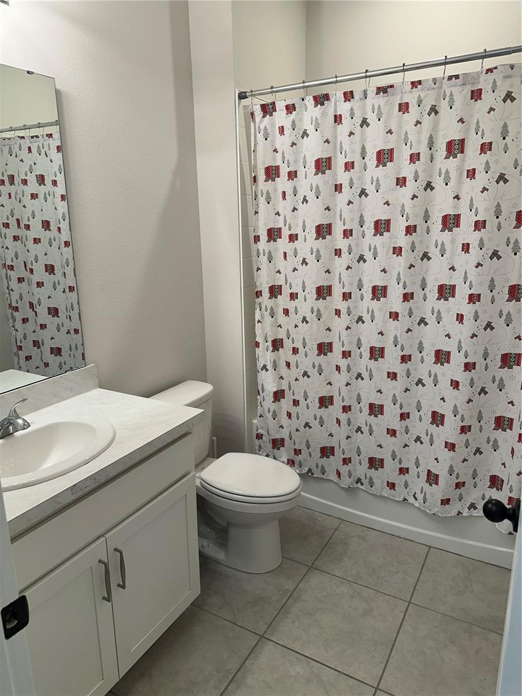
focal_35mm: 24
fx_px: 483
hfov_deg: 56.8
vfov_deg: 71.6
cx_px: 261
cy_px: 348
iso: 125
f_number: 1.78
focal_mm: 6.86
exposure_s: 1/120
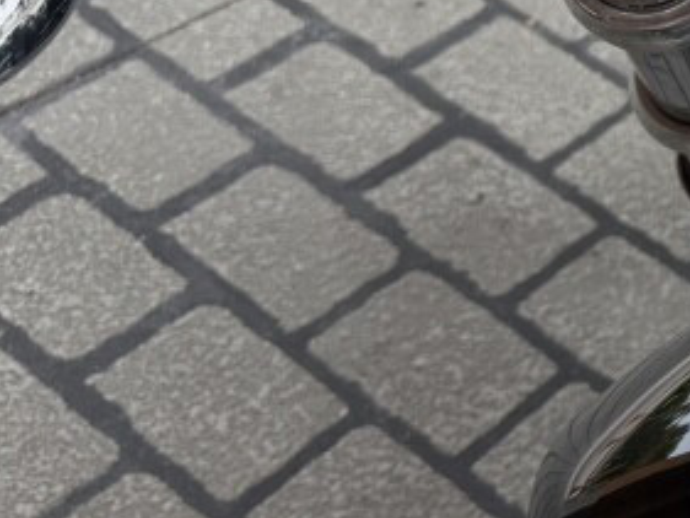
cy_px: 52
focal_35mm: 91
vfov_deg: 16.0
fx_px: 1815
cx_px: 1111
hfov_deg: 18.4
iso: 80
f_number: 1.78
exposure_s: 1/433
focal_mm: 6.76
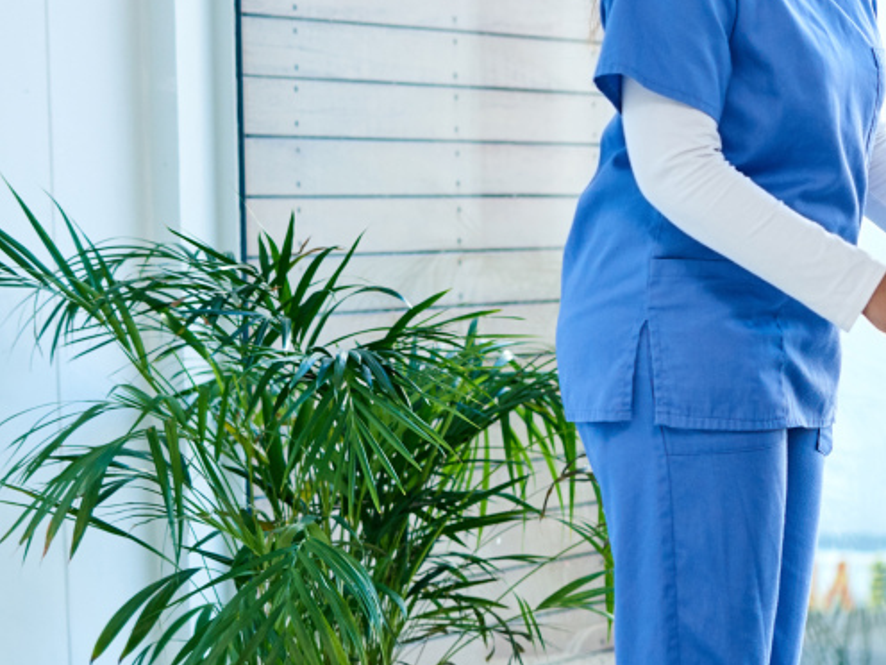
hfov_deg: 12.6
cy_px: 476
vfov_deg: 9.9
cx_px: 1329
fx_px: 3814
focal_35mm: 149
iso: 320
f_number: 2.2
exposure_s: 1/250
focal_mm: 50
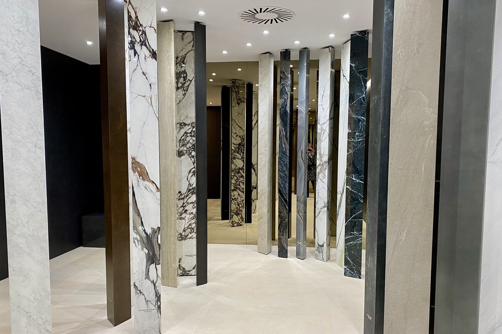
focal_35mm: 30
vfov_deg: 43.4
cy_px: 195
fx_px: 418
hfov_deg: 61.9
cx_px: 251
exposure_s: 1/50
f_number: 1.8
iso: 100
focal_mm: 4.25
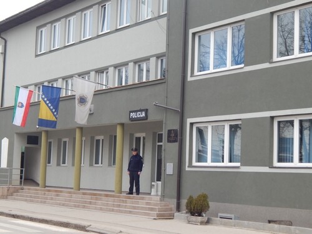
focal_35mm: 69
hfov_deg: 28.2
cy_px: 117
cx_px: 156
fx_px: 622
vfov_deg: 21.3
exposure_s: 1/50
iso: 125
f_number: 4.1
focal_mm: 12.3
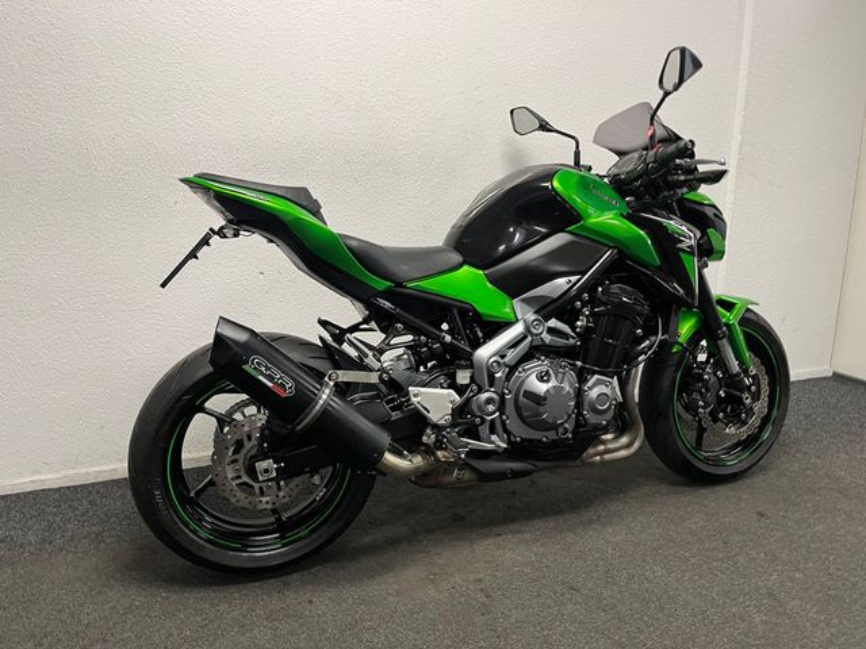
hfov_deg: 67.3
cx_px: 433
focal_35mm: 26
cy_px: 324
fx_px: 650
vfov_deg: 53.1
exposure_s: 1/50
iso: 80
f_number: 1.6
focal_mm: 5.1
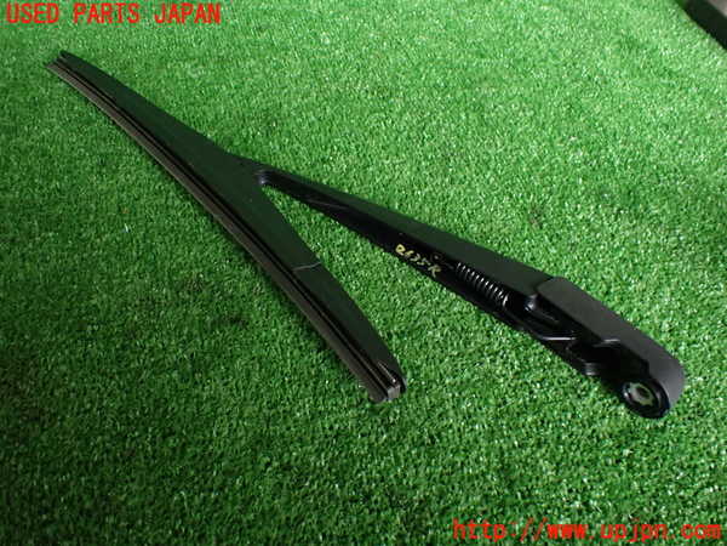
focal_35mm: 30
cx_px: 364
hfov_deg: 60.0
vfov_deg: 46.8
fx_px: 630
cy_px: 273
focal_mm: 5.4
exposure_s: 1/125
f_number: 2.3
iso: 320
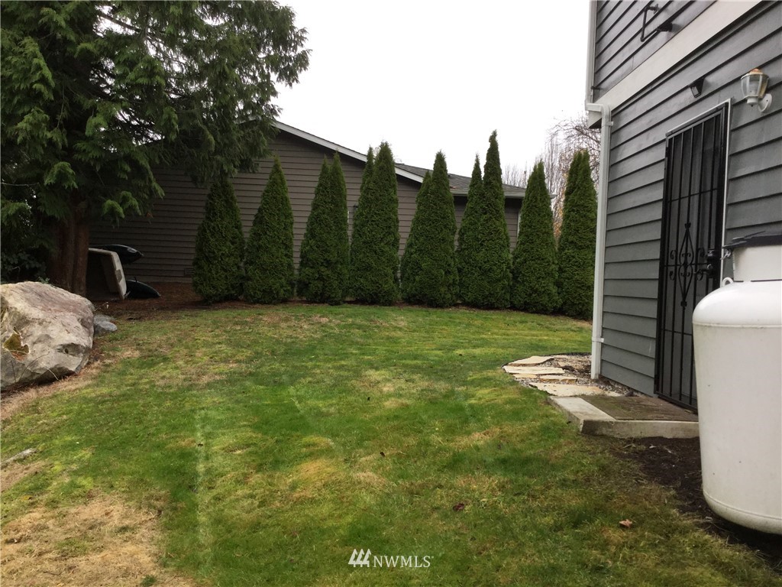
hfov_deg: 58.4
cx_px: 391
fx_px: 700
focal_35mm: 31
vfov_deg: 45.4
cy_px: 294
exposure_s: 1/120
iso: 50
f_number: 2.4
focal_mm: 3.3
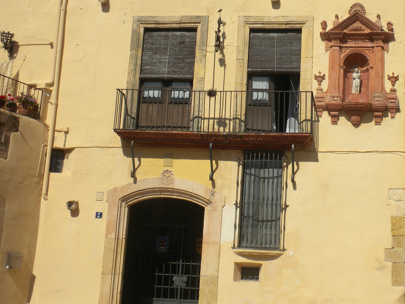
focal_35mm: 59
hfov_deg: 32.5
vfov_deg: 24.7
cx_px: 258
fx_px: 690
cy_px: 113
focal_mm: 6.6
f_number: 10
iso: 64
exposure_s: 1/242
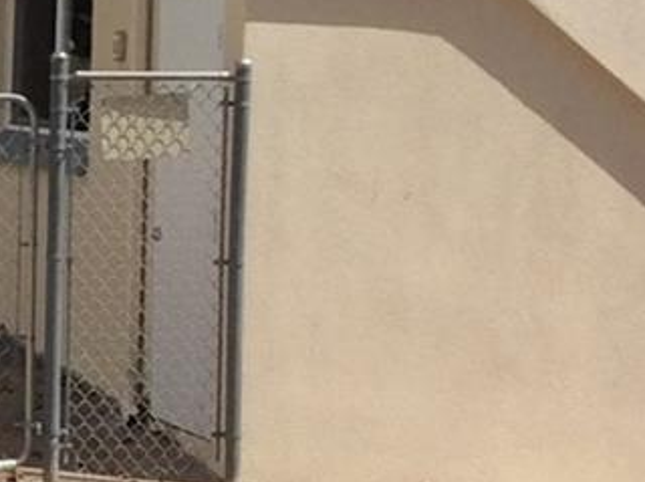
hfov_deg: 11.8
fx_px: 2977
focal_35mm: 160
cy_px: 46
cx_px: -339
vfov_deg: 9.2
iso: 32
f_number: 2.4
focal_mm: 3.3
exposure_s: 1/2203
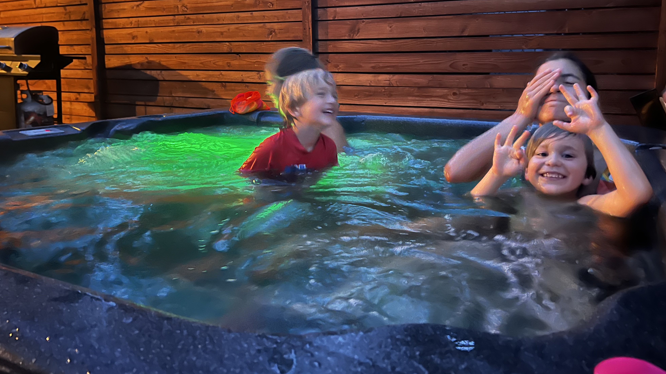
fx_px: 512
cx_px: 339
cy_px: 136
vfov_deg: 39.9
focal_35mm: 29
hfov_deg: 66.1
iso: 1250
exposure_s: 1/15
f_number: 1.5
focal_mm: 5.7
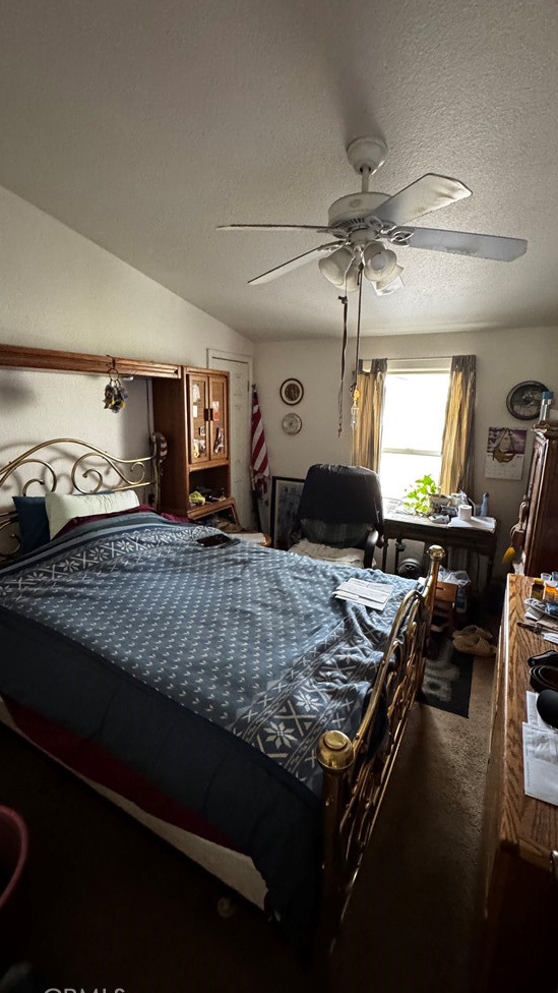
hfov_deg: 67.1
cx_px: 284
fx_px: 421
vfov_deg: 99.4
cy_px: 491
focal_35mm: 16
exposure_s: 1/60
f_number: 2.2
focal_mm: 2.22
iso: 1000
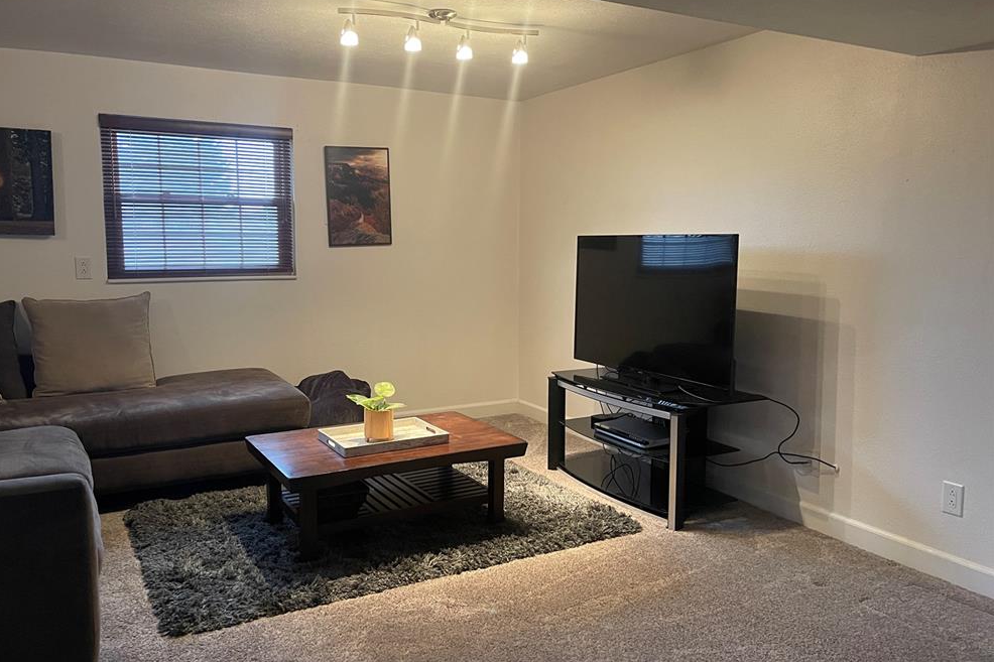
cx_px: 480
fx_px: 745
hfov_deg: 67.4
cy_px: 324
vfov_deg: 47.9
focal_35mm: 27
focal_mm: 5.1
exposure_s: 1/60
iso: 500
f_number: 1.6
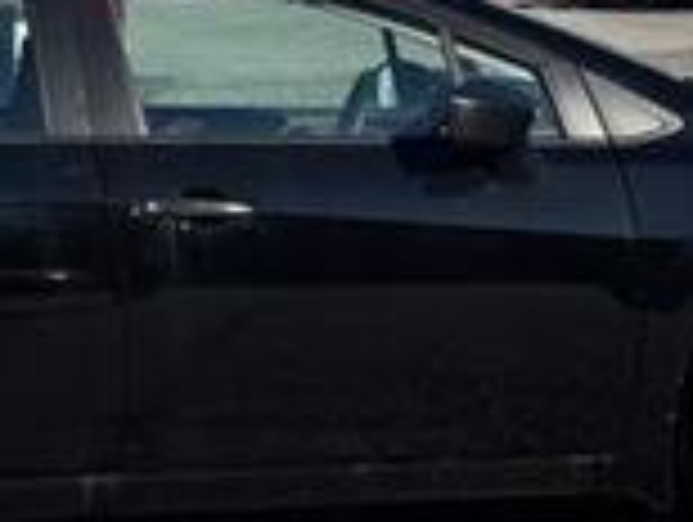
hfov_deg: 12.5
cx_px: 126
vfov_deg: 9.5
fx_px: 3148
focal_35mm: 157
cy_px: 364
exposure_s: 1/3817
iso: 64
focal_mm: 6.76
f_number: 1.78
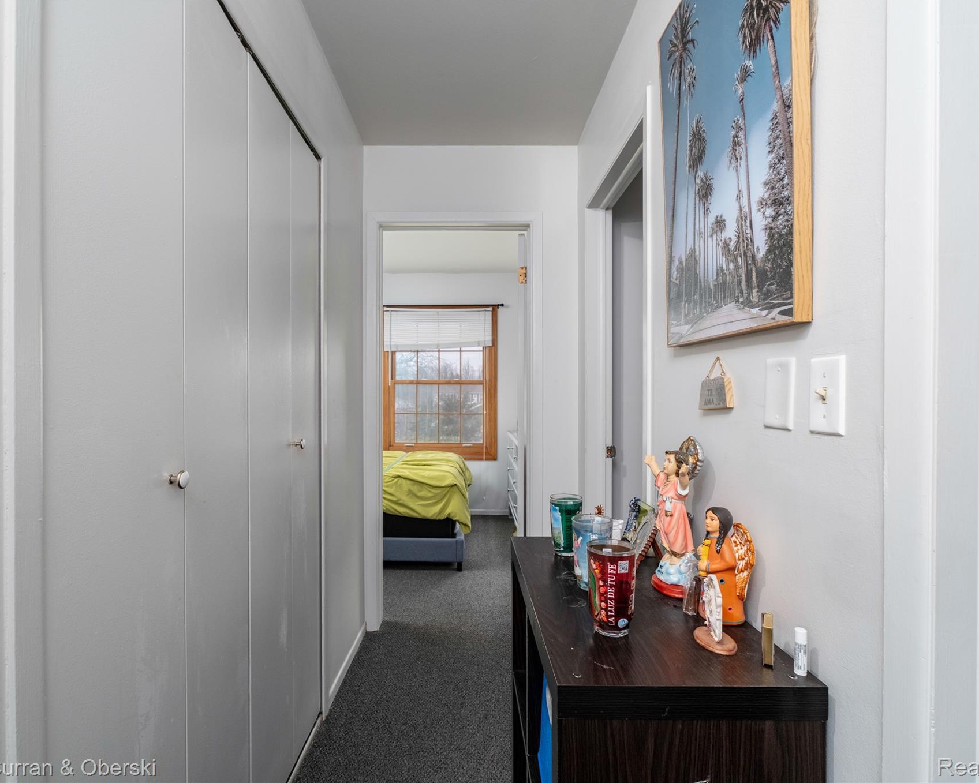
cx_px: 460
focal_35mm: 17
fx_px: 493
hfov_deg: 89.5
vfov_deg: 77.0
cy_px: 390
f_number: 5.6
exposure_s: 1/60
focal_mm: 10
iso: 640
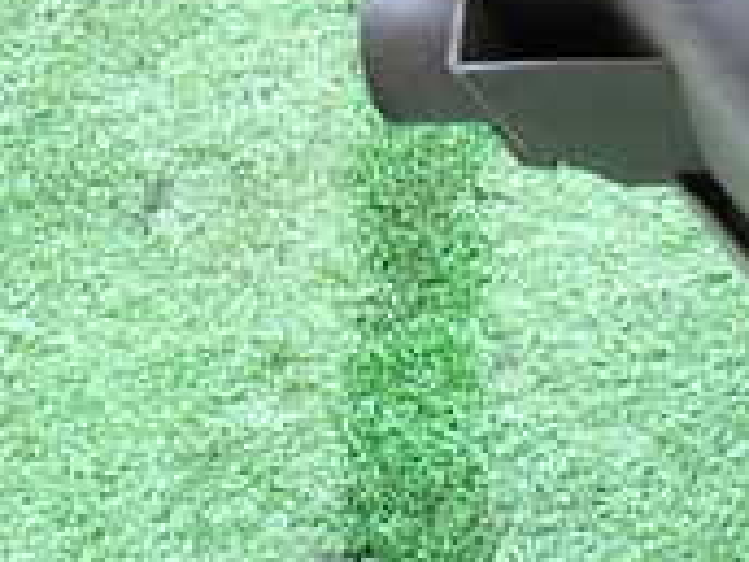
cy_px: 9
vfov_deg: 16.6
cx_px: 1202
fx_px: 1882
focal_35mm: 87
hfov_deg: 19.0
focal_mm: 4.5
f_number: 2
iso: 200
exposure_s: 1/60
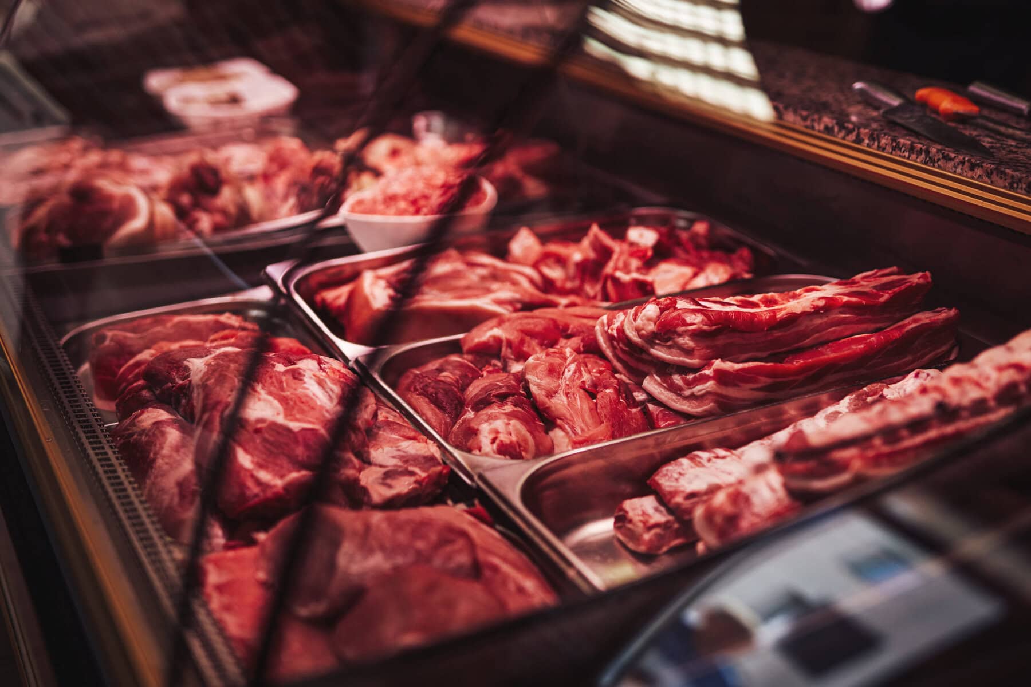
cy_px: 344
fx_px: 1432
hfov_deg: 39.6
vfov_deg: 27.0
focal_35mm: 50
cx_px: 516
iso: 160
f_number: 1.8
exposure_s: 1/640
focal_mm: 50
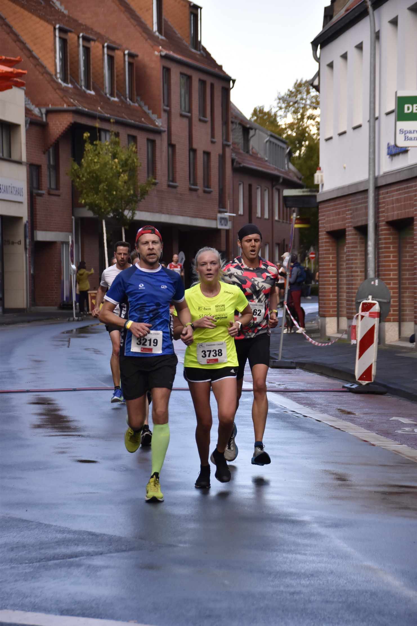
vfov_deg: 13.0
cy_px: 313
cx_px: 208
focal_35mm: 158
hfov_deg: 8.7
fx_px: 2735
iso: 640
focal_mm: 105
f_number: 5.6
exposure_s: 1/1000
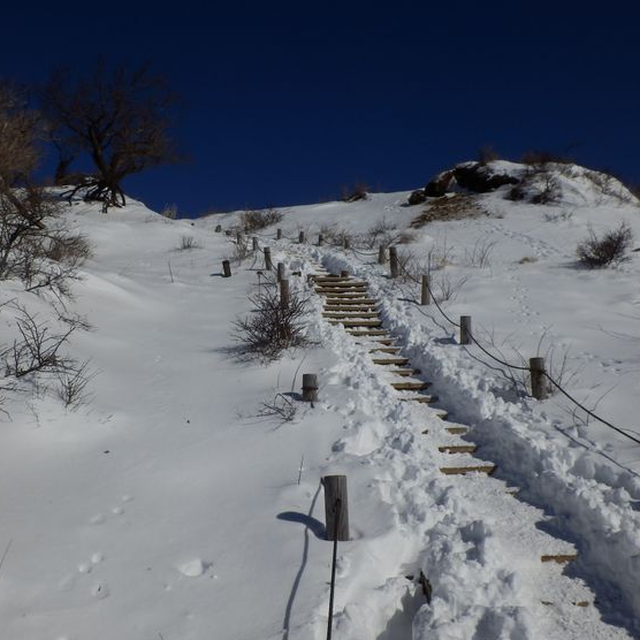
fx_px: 879
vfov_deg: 40.0
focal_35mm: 42
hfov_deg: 40.0
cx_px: 282
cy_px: 307
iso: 80
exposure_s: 1/1000
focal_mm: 5.9
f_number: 9.4
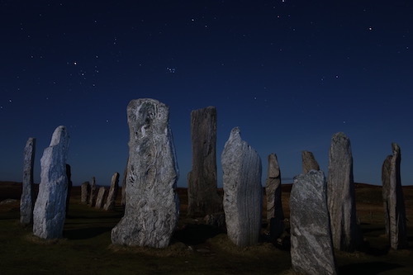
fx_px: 321
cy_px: 138
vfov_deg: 46.4
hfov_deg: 65.5
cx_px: 206
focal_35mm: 28
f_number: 1.8
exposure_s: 30
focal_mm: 10.4
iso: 100
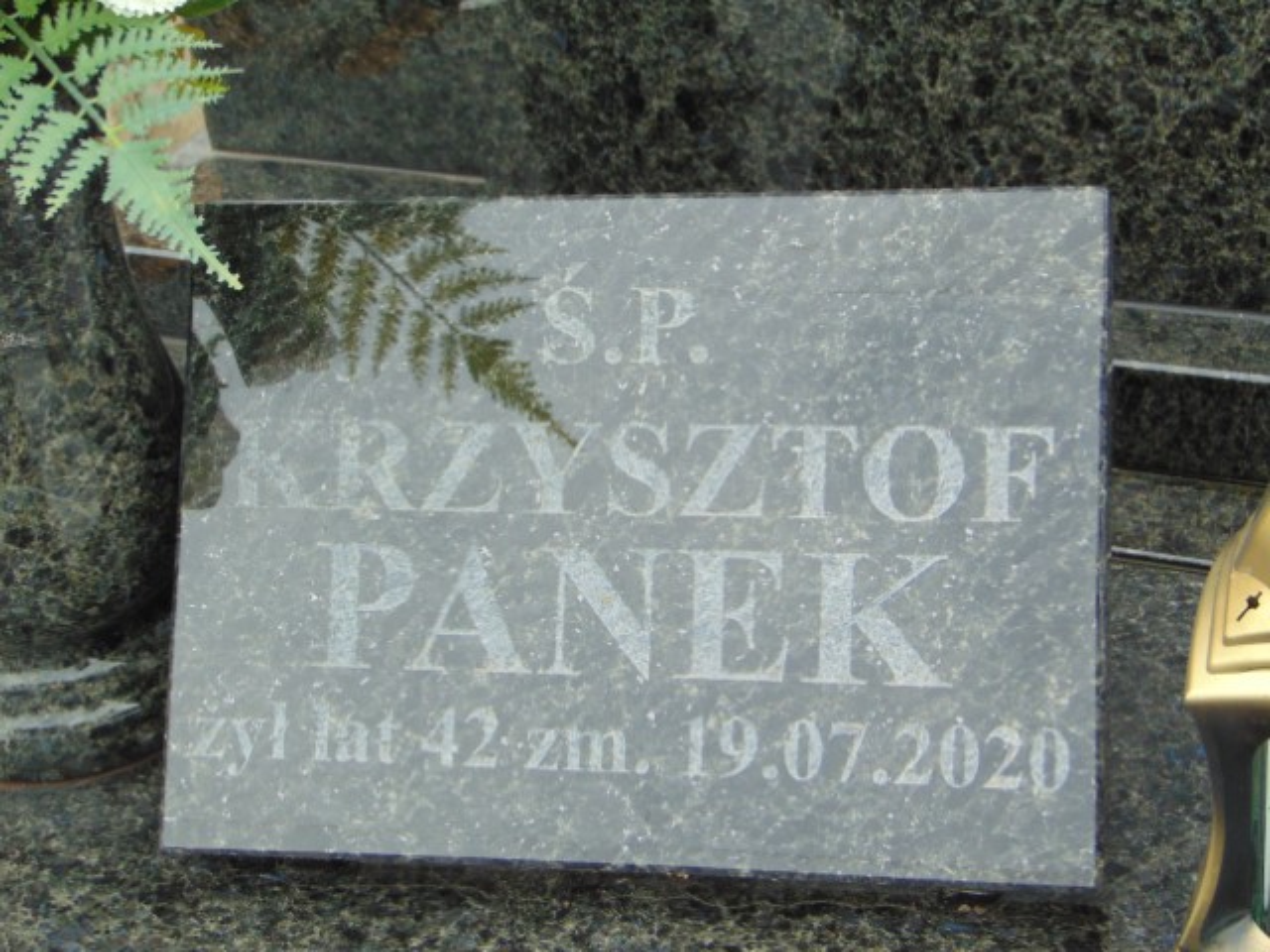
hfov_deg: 27.4
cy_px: 476
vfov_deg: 20.7
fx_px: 2605
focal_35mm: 71
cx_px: 635
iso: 100
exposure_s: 1/60
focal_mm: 12.8
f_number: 3.7
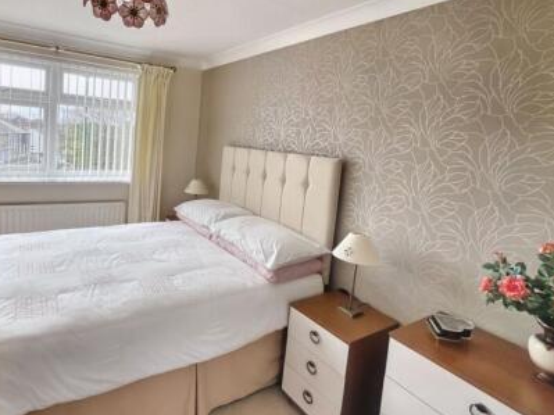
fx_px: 304
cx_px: 213
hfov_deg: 83.3
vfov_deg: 68.0
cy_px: 166
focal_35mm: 19
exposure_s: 1/99
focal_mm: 1.6
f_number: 1.8
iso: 32
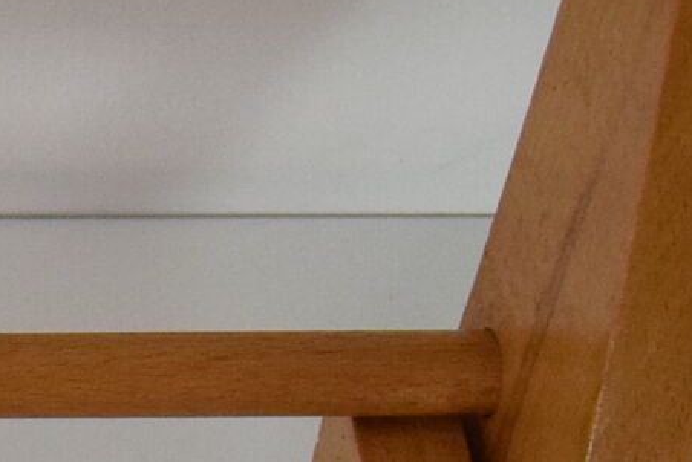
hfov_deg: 8.1
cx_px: -1119
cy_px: 488
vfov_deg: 6.0
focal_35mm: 228
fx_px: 4391
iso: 1600
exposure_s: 1/250
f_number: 8
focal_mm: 23
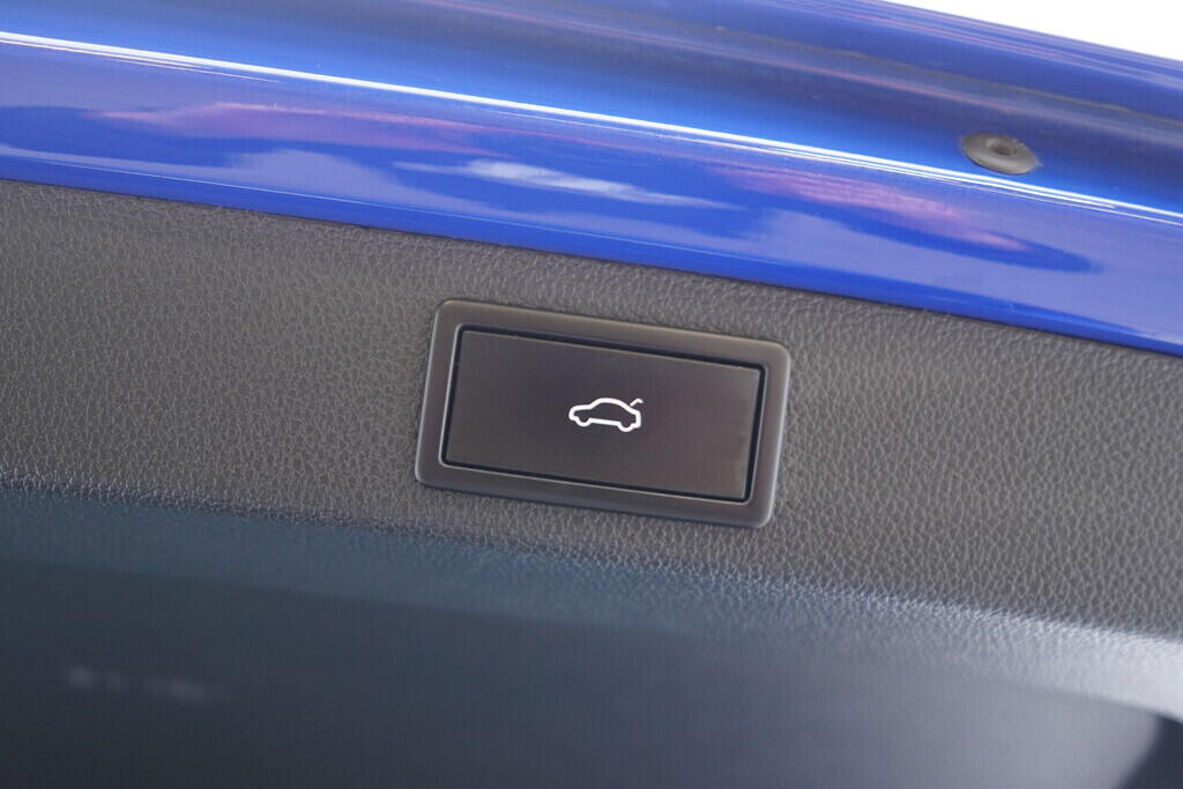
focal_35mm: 36
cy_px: 394
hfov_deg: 53.1
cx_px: 592
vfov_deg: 36.9
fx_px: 1183
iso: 500
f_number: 2.8
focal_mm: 24
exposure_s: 1/40
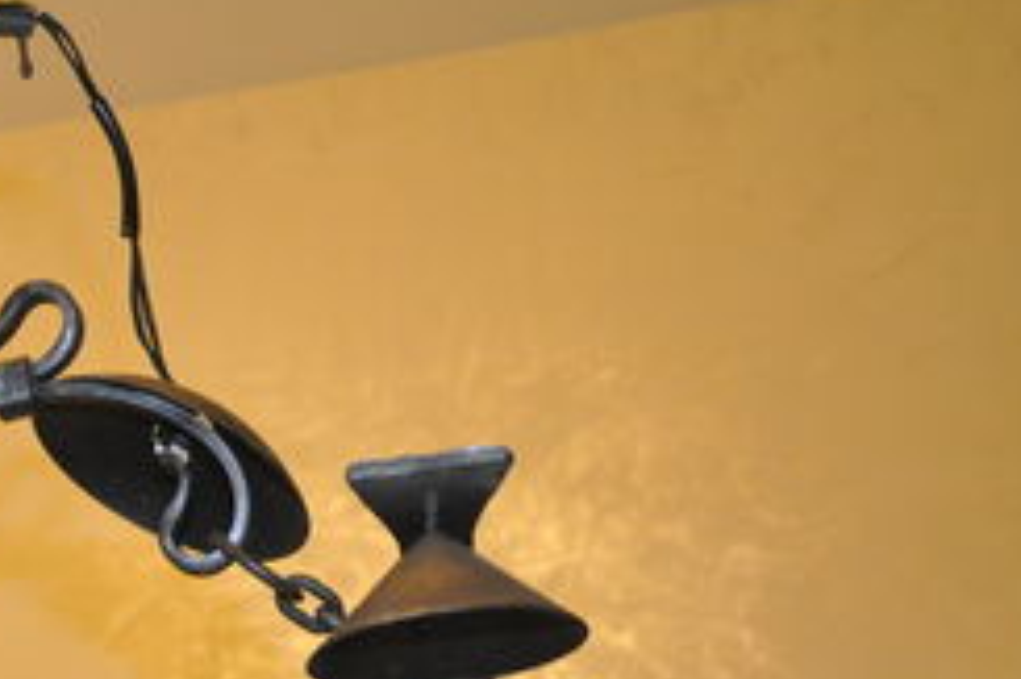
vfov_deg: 17.1
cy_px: 744
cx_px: -146
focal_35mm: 77
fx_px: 2189
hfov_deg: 24.3
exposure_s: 1/60
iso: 800
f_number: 3.8
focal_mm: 21
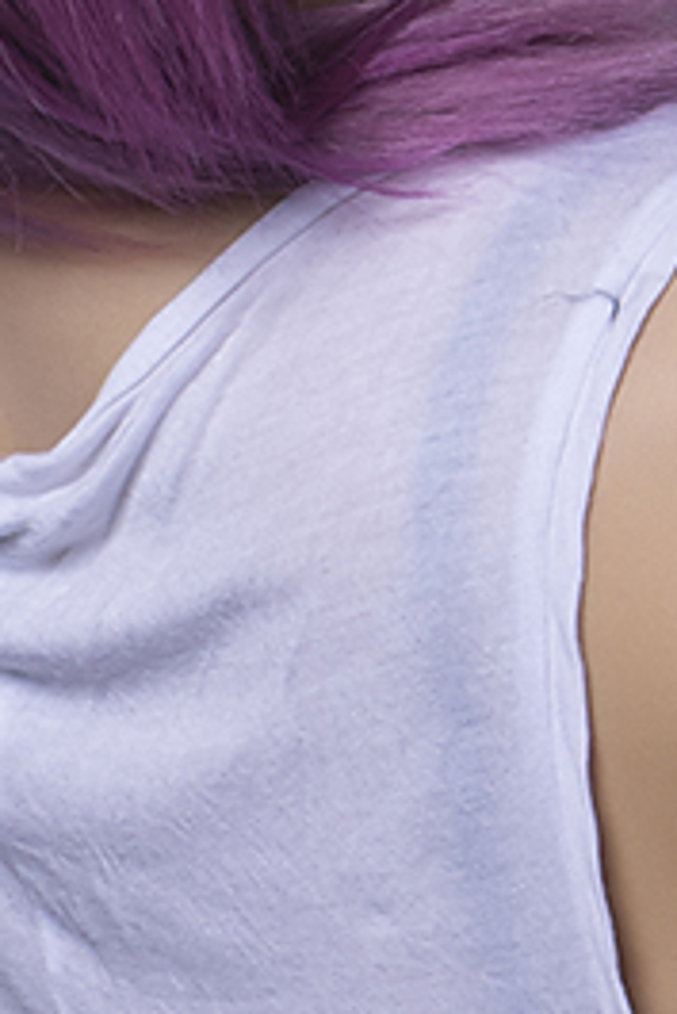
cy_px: 1335
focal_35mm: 417
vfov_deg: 4.9
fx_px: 11747
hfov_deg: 3.3
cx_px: 1012
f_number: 10
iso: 100
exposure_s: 1/200
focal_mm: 46
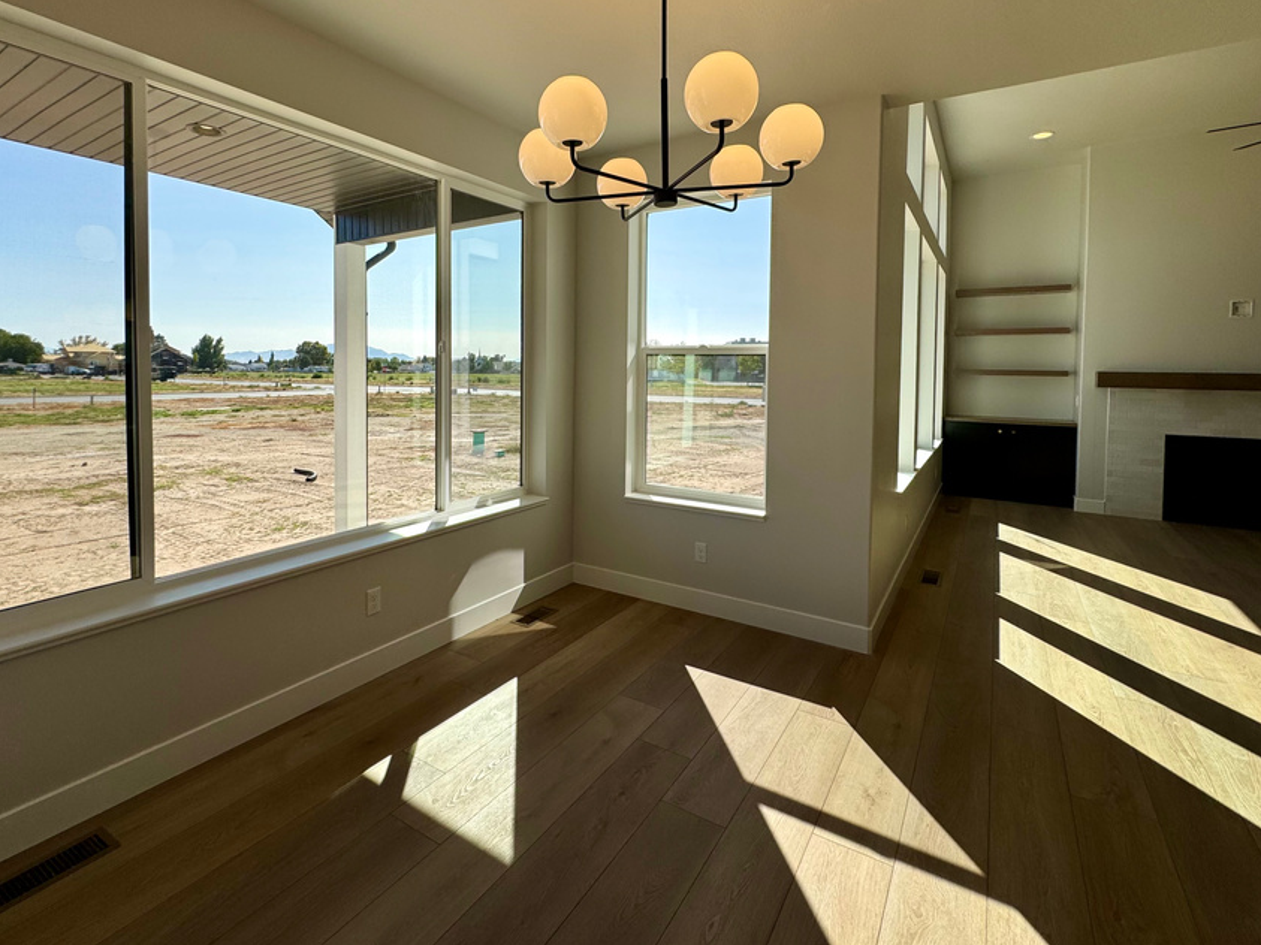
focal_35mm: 17
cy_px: 389
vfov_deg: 74.1
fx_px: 619
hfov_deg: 91.0
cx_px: 606
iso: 50
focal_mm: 2.22
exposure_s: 1/1536
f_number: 2.2
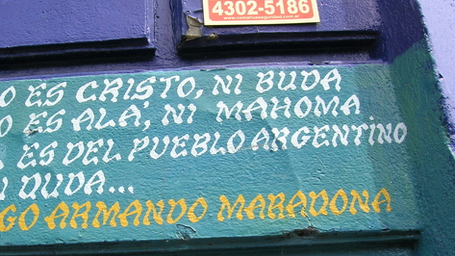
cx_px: 174
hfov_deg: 43.4
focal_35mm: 47
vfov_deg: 25.1
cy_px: 192
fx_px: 567
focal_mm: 5.7
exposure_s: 1/149
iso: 50
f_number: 4.9
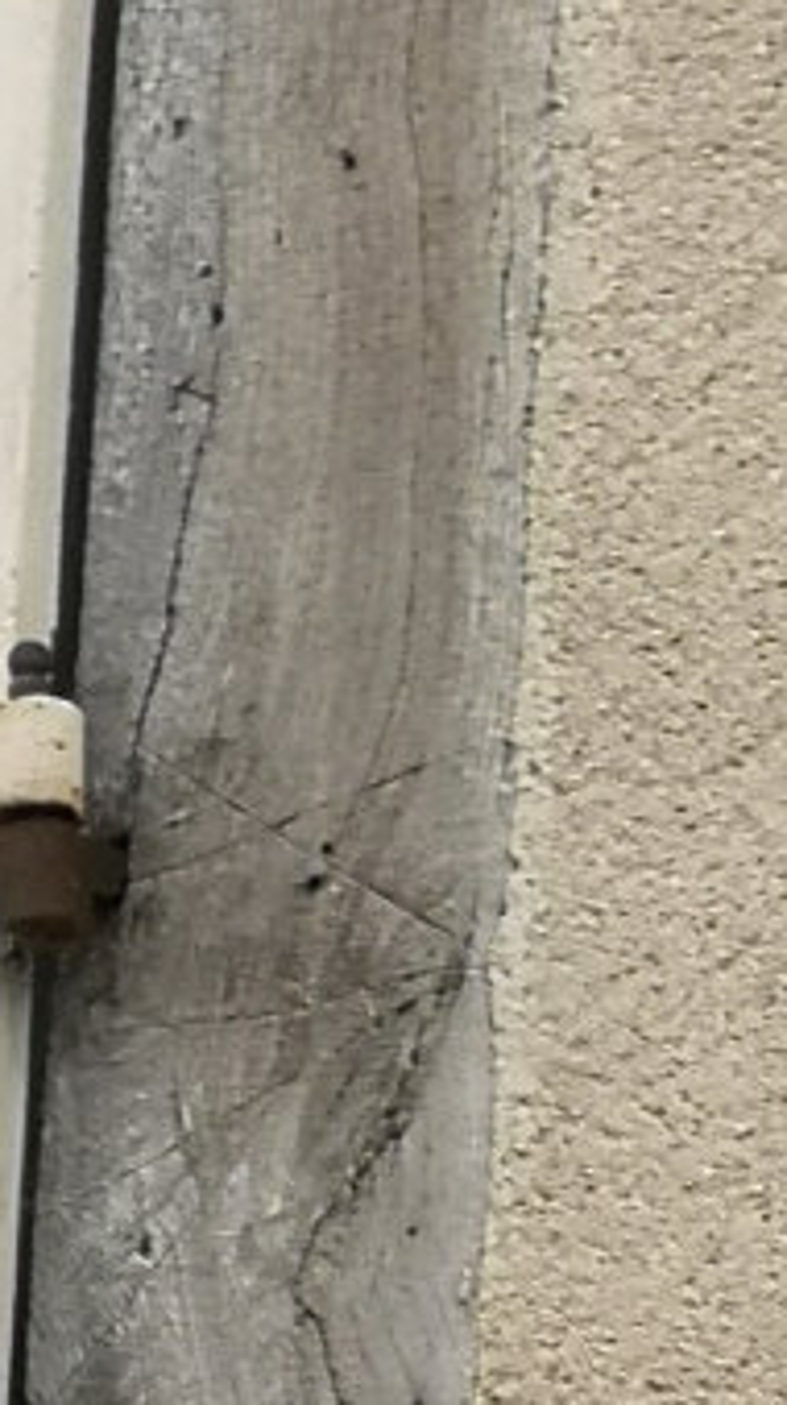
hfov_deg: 3.5
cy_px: -79
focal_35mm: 345
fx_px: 12834
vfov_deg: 6.2
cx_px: -1065
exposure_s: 1/627
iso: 50
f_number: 1.8
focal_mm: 5.58
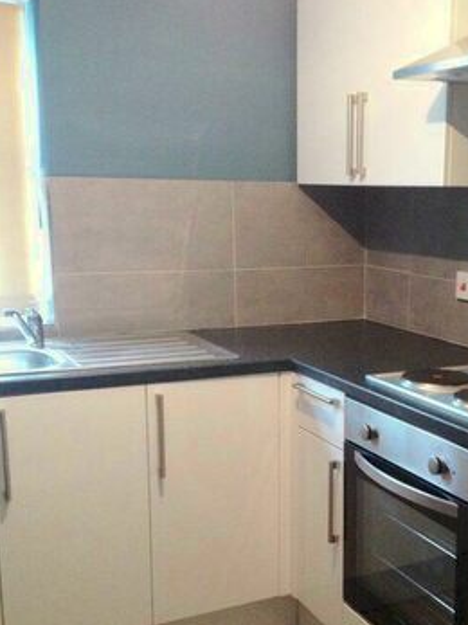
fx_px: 956
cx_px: 351
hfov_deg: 27.1
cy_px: 377
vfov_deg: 36.0
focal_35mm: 53
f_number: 2.4
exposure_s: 1/20
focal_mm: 4.28
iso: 400
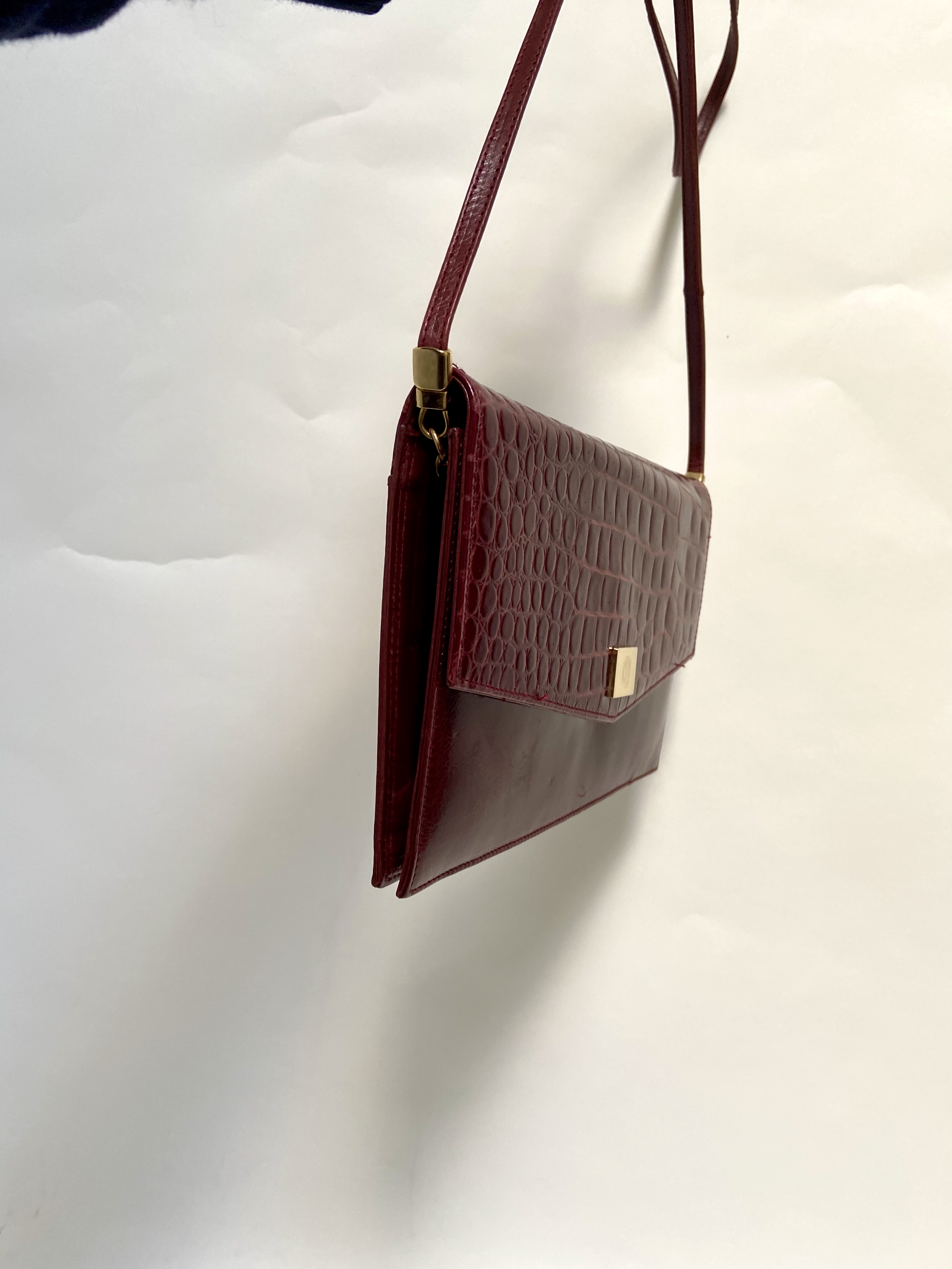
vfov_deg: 67.3
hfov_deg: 53.1
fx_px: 953
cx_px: 476
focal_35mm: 26
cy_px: 634
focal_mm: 4.25
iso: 80
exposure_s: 1/100
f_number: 1.8
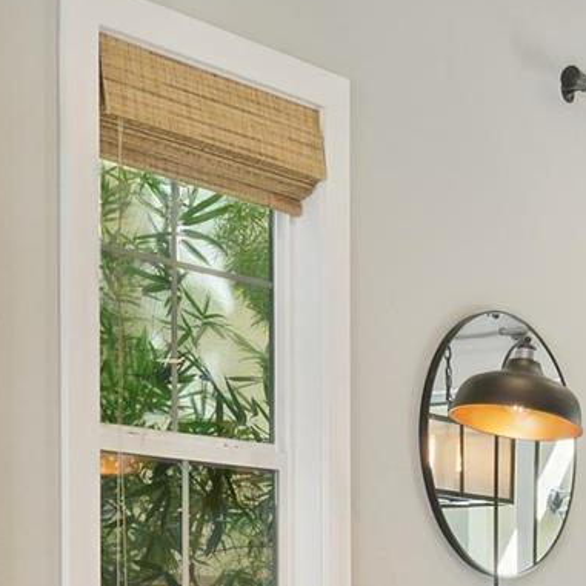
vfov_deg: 17.4
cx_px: 423
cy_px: 671
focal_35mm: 96
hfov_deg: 18.0
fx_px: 1839
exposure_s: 1/30
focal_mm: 14
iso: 400
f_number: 9
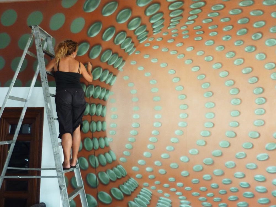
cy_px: 104
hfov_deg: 69.4
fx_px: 199
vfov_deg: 54.9
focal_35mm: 25
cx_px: 138
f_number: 3.3
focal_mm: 4.1
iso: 250
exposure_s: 1/30
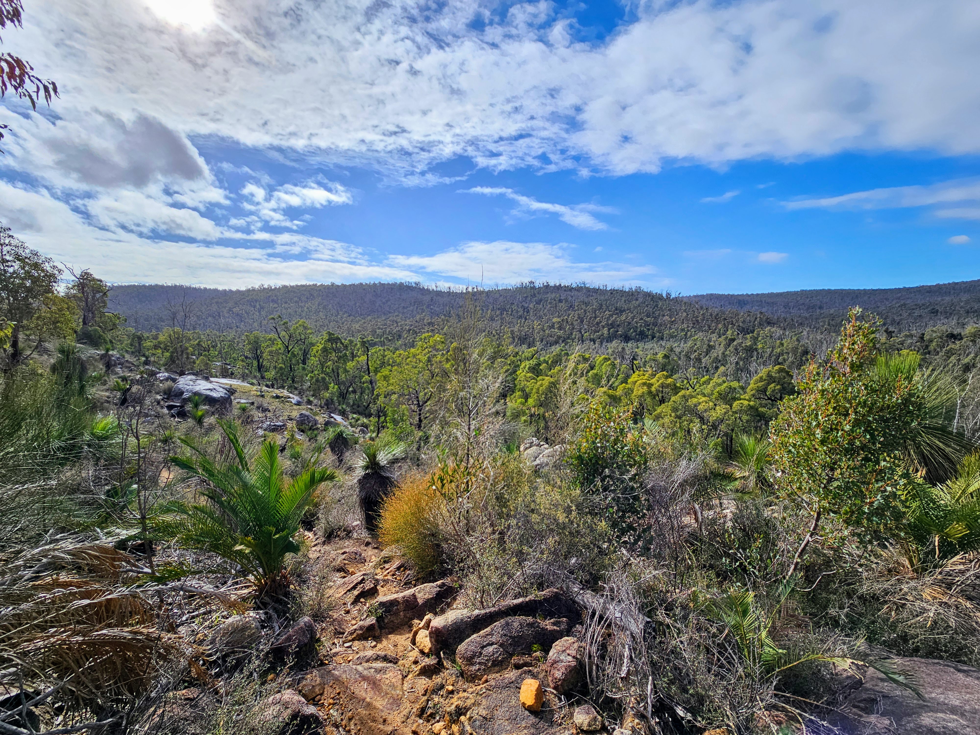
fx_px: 368
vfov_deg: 89.9
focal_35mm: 13
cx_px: 490
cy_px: 368
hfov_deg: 106.2
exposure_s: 1/2579
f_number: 2.2
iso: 50
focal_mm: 2.2
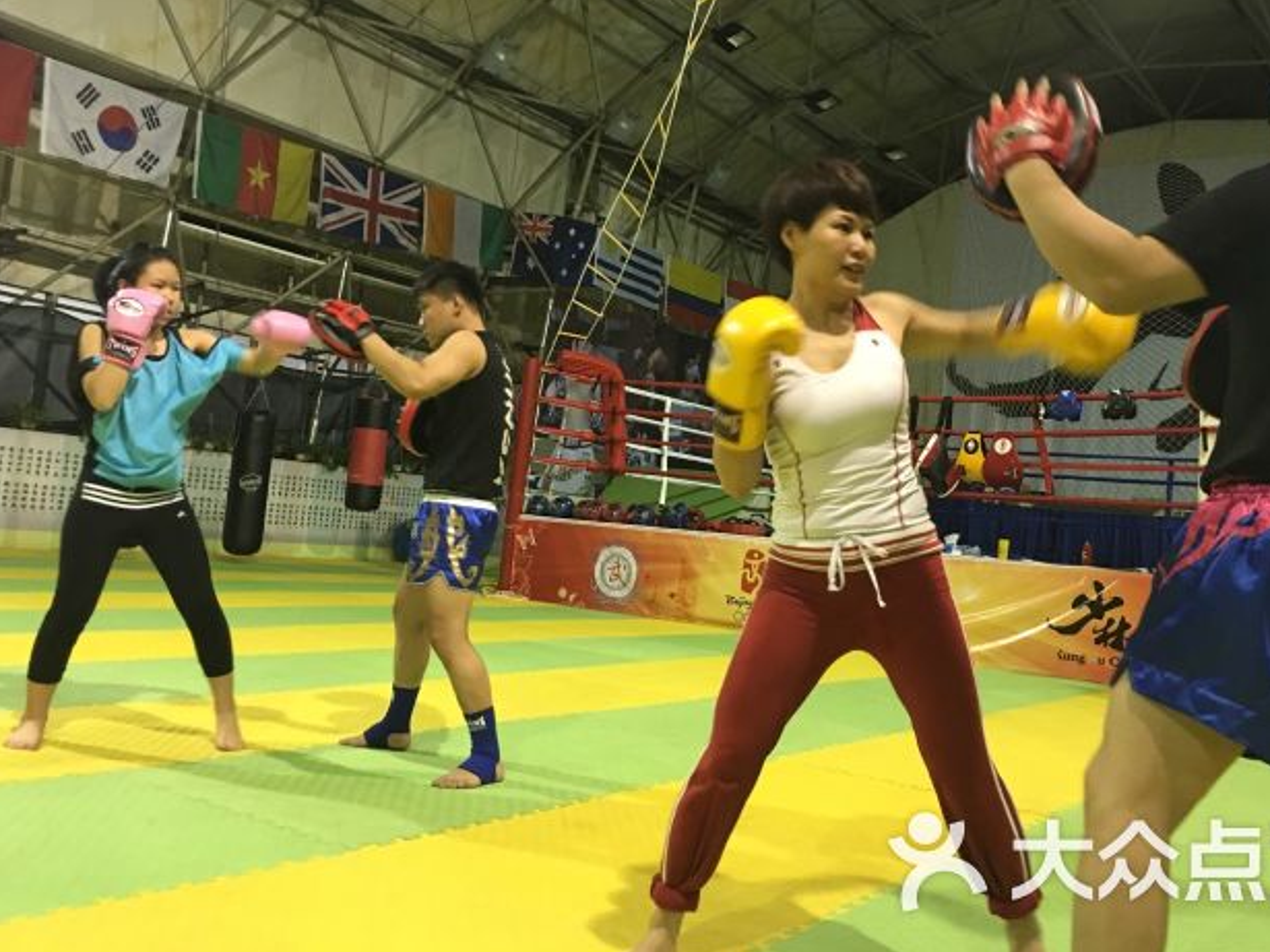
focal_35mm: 33
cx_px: 684
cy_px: 426
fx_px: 1210
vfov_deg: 42.9
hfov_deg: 55.3
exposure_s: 1/17
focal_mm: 4.15
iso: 125
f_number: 2.2
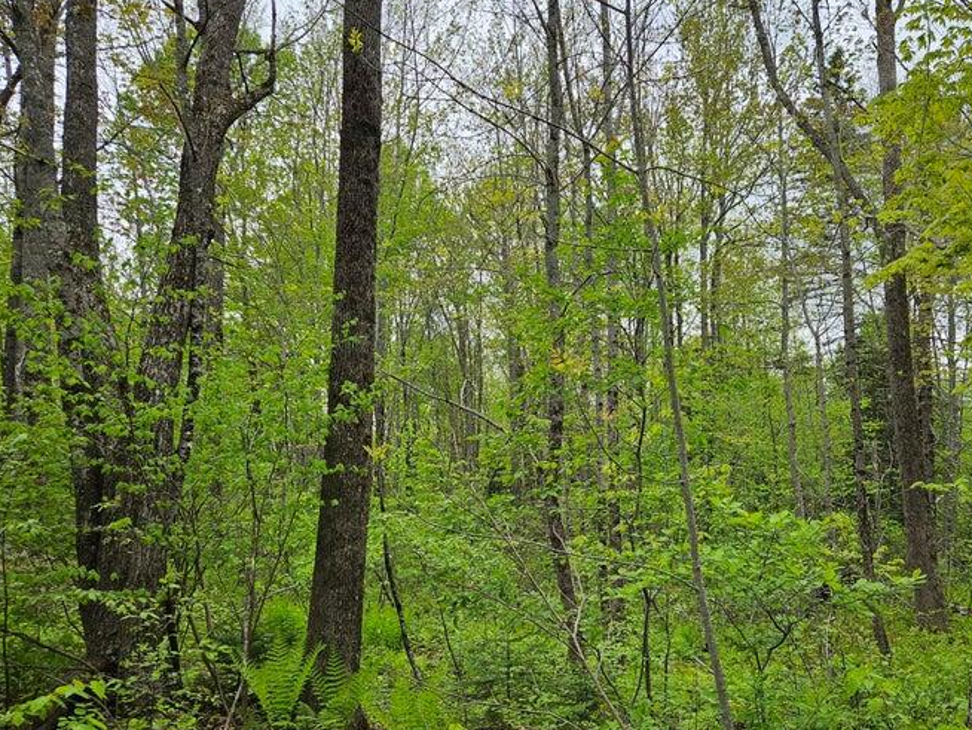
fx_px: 843
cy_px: 413
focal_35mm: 30
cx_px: 555
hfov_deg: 59.7
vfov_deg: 46.7
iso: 25
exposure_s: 1/661
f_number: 1.8
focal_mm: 5.4
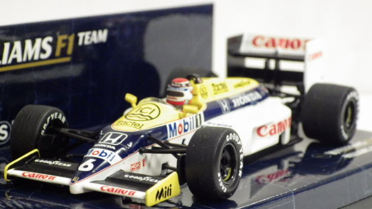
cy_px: 117
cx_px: 185
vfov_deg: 9.3
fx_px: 1292
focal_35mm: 131
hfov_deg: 16.4
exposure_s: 1/30
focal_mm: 21.3
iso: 1250
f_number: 4.8
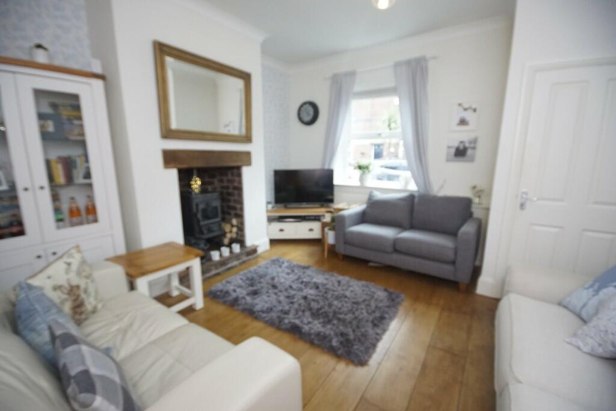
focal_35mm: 15
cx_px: 308
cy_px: 206
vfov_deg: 77.3
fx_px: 257
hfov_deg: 100.4
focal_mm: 10
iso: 1250
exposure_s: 1/160
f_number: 4
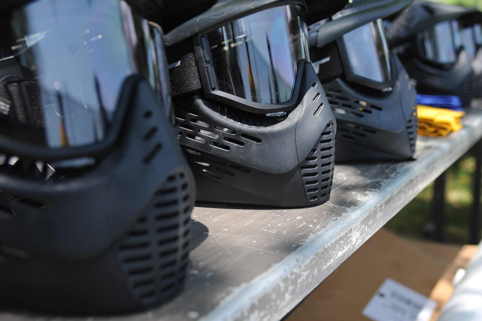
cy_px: 119
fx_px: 642
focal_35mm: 48
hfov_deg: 41.1
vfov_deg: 27.9
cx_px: 273
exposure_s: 1/250
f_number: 4
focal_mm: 38
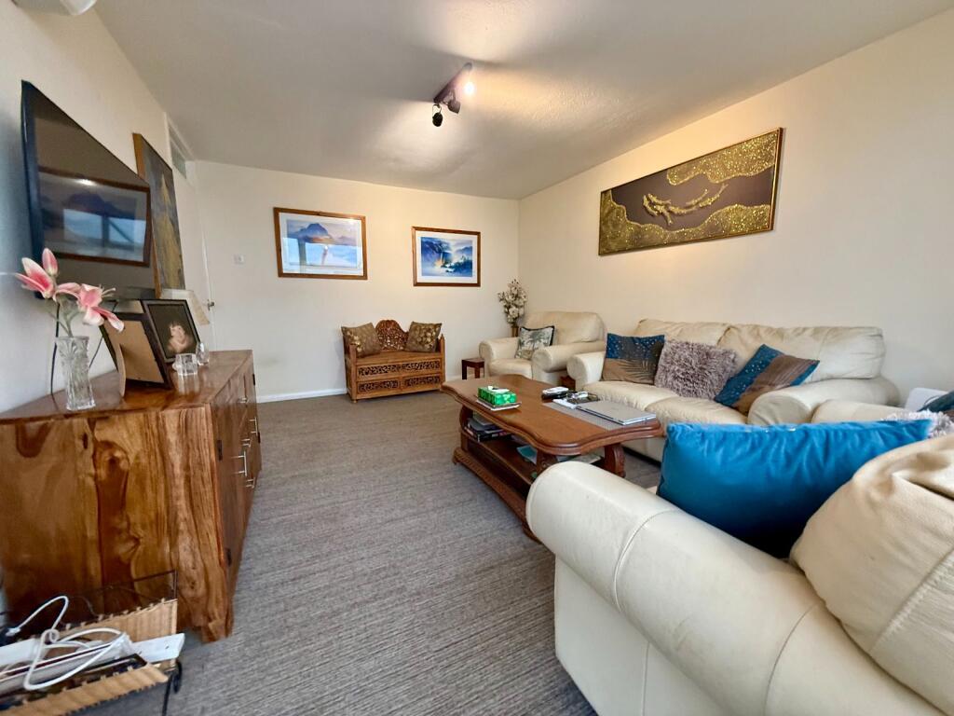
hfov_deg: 102.1
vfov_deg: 85.7
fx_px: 386
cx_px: 477
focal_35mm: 14
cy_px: 358
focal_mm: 2.22
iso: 400
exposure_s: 1/60
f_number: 2.2
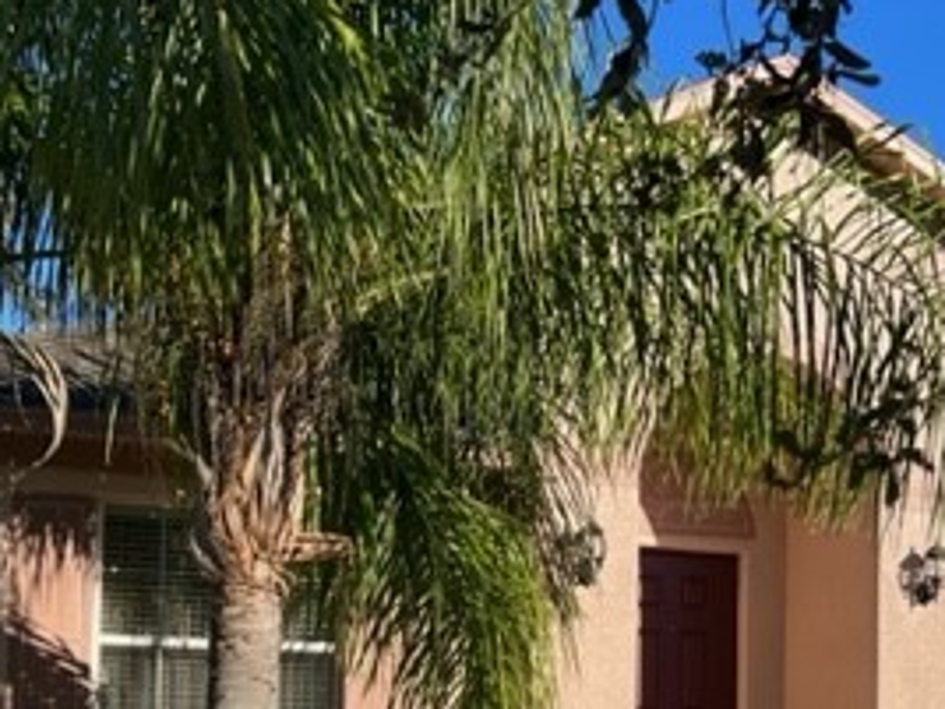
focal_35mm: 62
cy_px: 660
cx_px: 677
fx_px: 1693
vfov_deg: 23.0
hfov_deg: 30.8
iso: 50
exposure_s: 1/3968
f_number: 1.5
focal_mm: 5.7
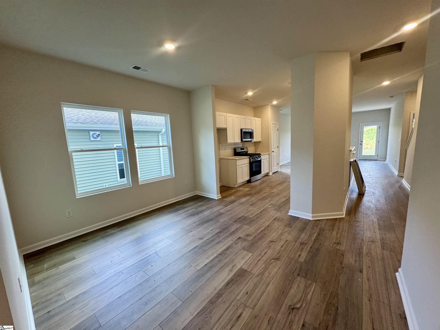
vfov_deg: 85.7
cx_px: 220
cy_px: 165
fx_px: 178
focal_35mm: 14
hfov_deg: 102.1
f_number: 2.2
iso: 125
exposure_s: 1/120
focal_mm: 2.22
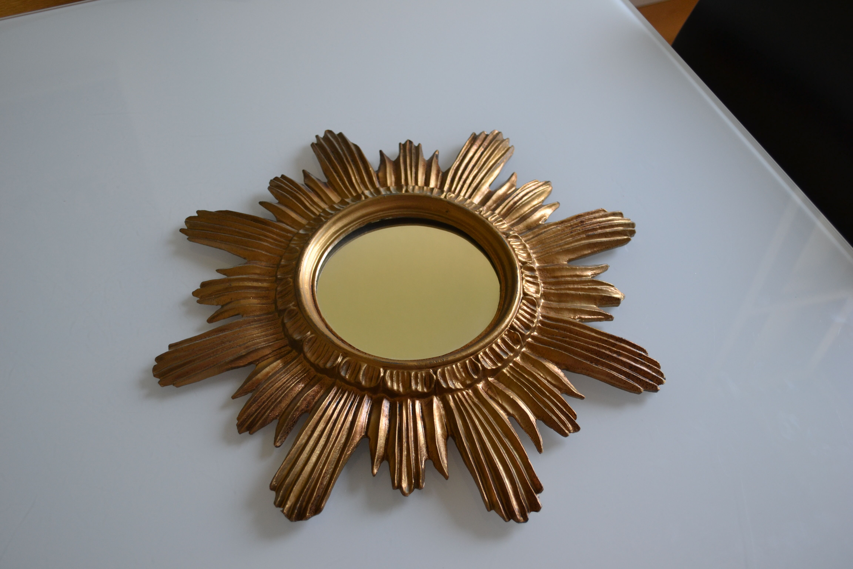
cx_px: 426
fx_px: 853
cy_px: 284
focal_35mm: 36
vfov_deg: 36.9
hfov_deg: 53.1
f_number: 4
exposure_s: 1/50
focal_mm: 24
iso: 400
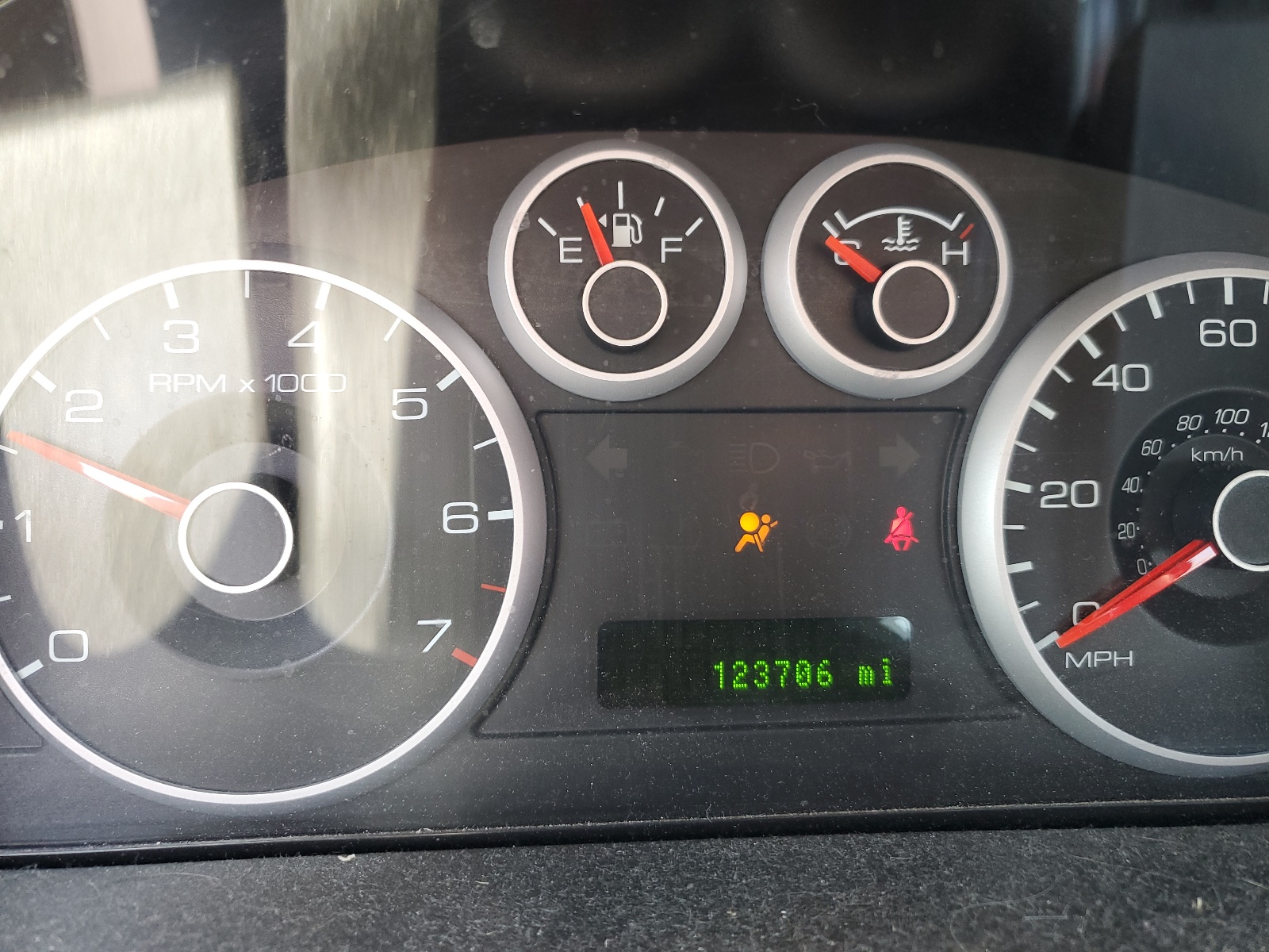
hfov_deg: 67.3
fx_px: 953
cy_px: 476
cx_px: 634
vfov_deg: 53.1
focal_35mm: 26
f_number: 1.5
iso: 61
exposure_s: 1/60.2
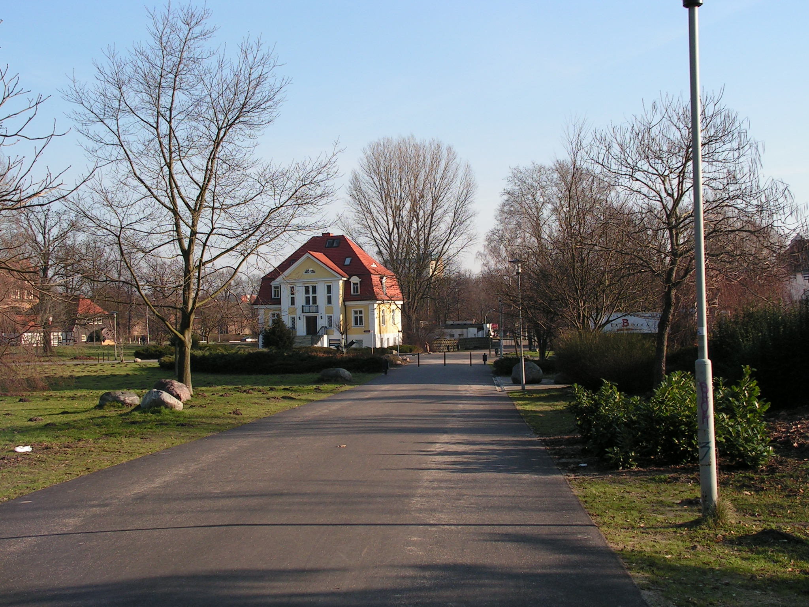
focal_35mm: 55
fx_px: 1285
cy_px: 304
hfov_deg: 34.9
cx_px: 404
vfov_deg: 26.6
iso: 64
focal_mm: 9.2
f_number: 4.8
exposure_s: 1/320
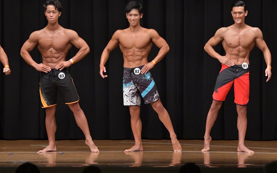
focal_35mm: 222
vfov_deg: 5.9
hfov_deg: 9.5
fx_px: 1675
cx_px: 138
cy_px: 86
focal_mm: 145
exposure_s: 1/400
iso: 6400
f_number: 5.6
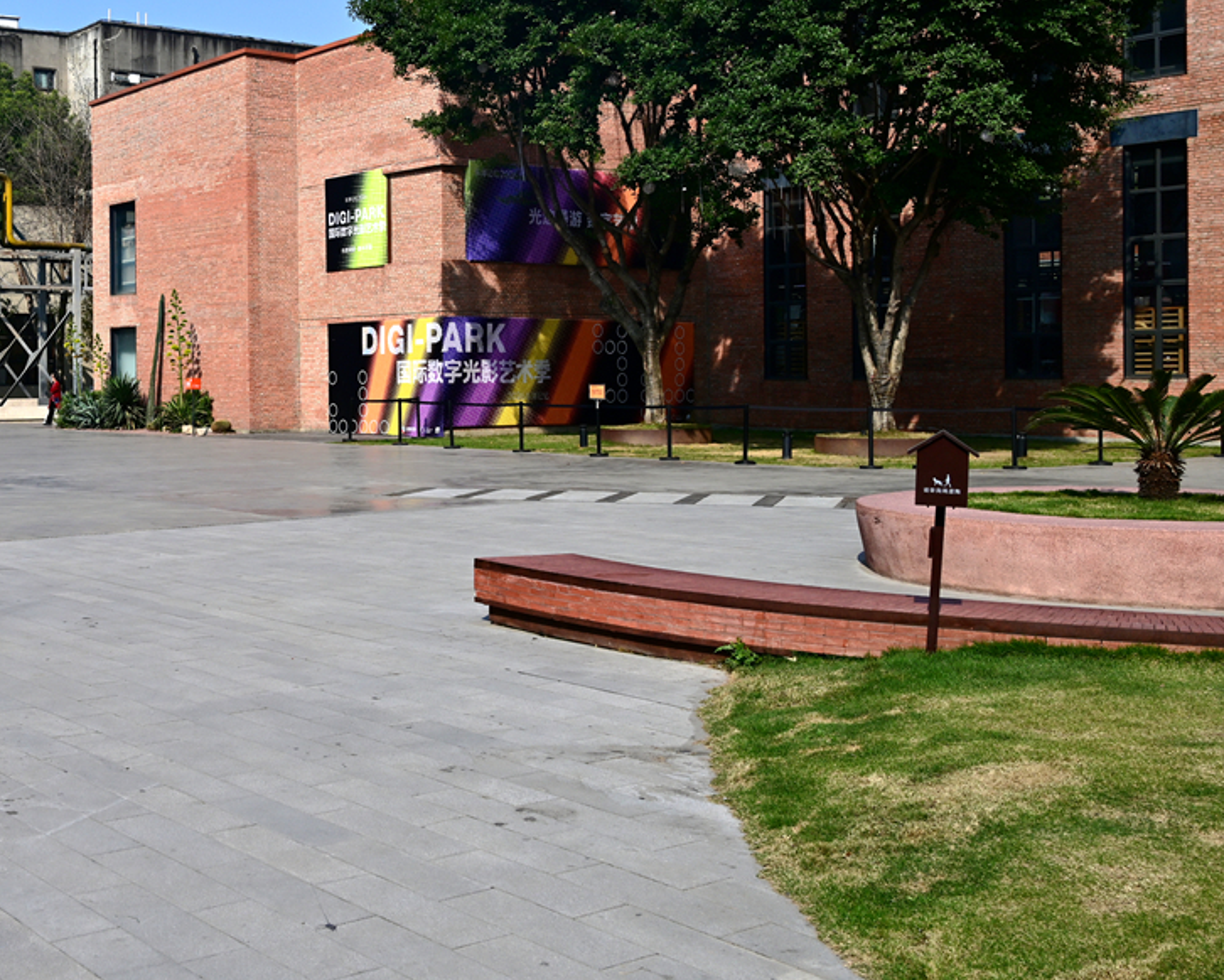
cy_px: 388
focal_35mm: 45
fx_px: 1630
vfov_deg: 33.3
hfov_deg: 39.4
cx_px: 233
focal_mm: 29
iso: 100
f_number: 8
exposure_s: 1/400
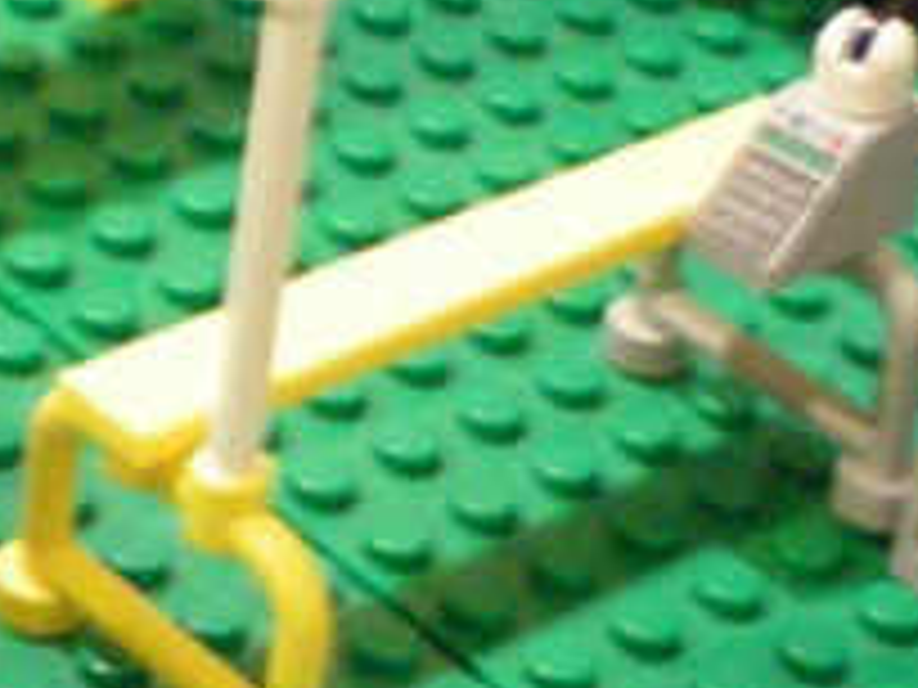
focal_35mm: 149
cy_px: 450
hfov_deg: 13.3
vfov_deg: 10.0
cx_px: 482
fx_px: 3951
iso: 400
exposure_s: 1/8
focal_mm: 6.3
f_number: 3.1
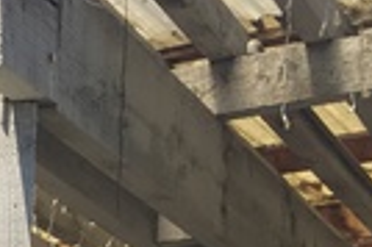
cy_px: 661
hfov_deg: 11.3
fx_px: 1672
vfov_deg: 7.7
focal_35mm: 162
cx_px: -408
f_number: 2.2
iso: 25
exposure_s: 1/686
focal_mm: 4.15
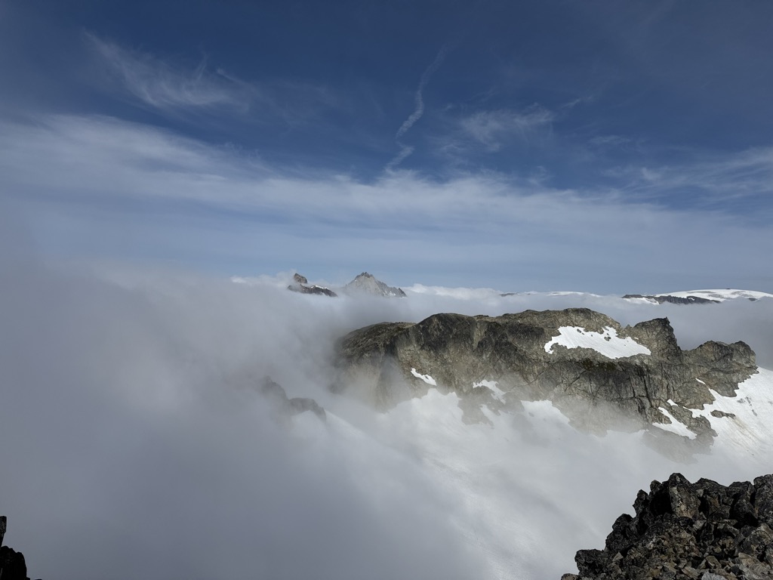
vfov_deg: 56.8
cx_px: 386
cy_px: 290
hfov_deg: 71.6
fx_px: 536
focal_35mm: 24
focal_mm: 6.76
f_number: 1.78
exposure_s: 1/14286
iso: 50
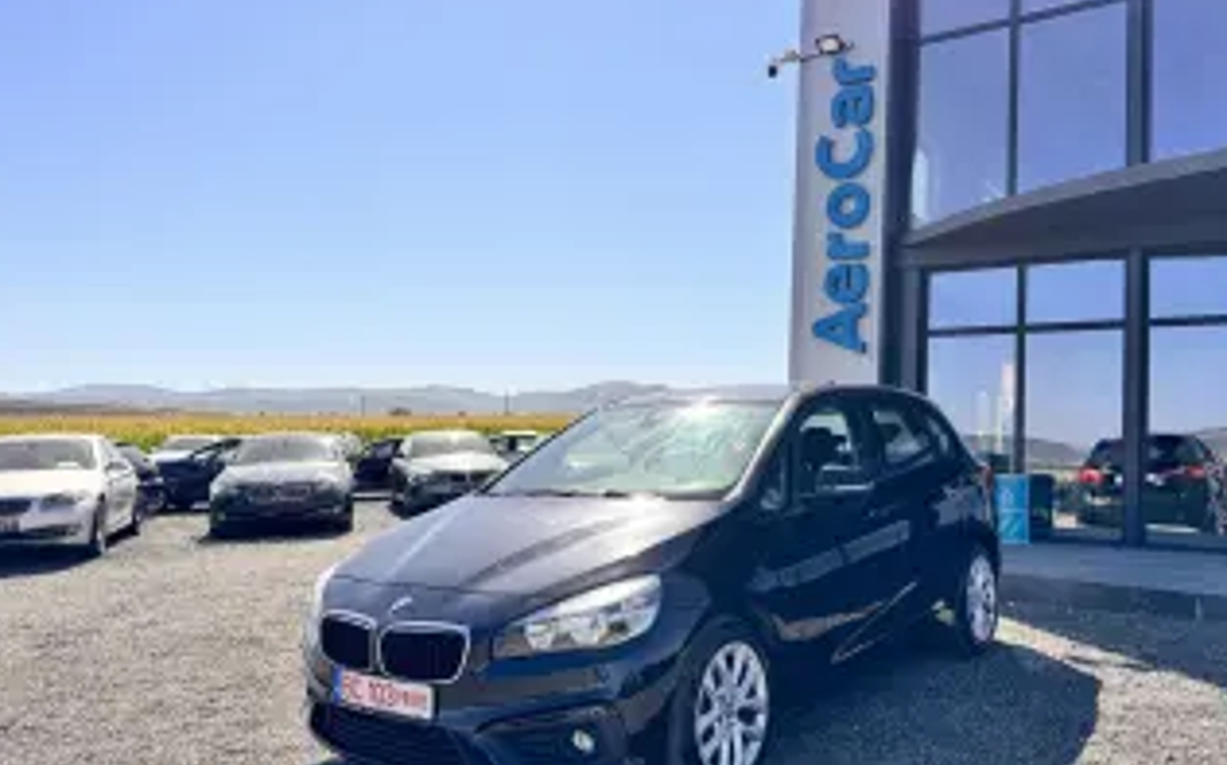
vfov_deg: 43.1
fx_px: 969
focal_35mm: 29
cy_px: 408
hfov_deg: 64.6
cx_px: 645
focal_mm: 6.76
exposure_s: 1/1923
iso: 80
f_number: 1.78
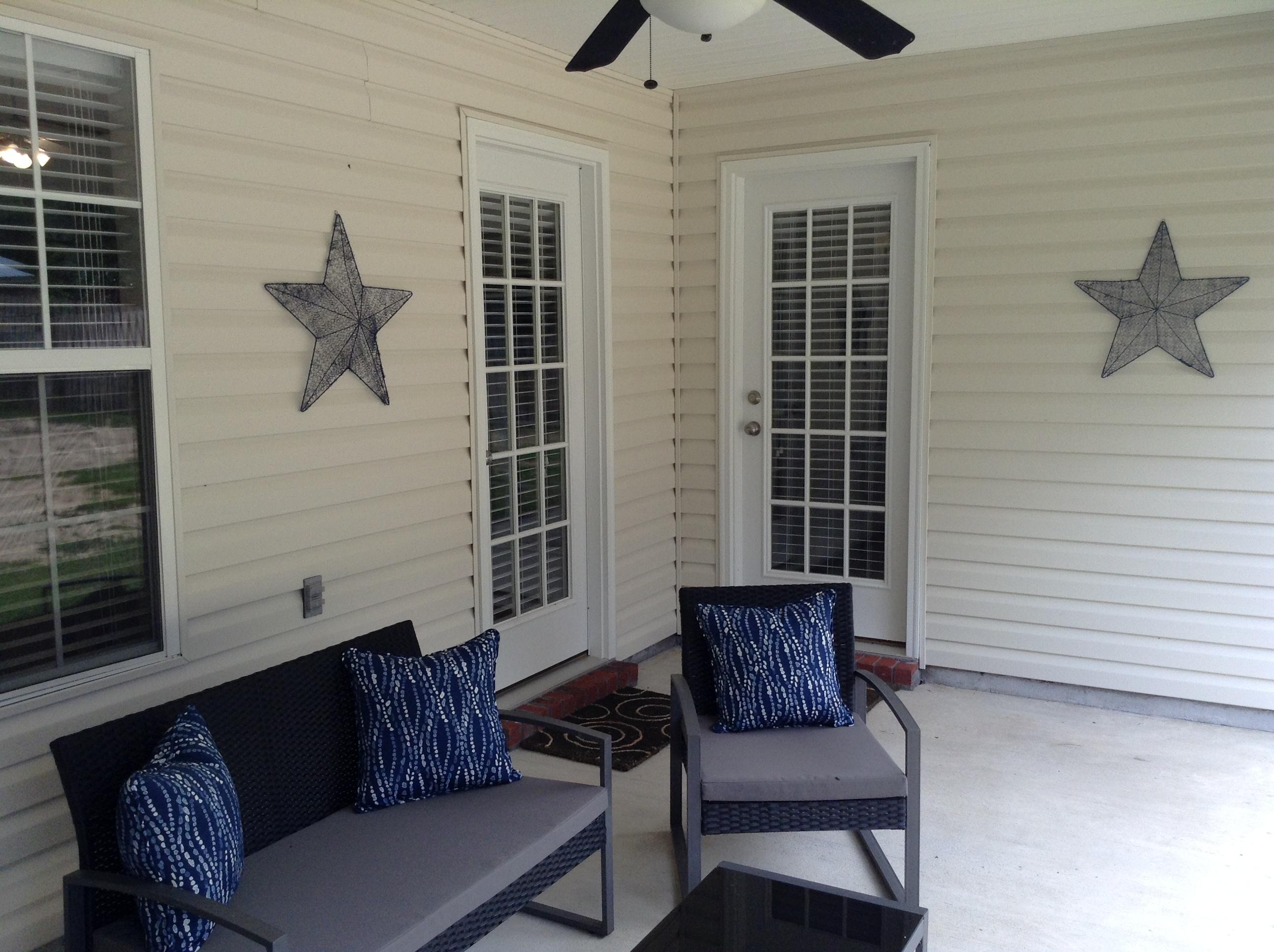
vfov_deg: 42.8
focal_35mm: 33
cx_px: 637
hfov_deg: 55.4
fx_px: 1213
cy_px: 476
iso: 50
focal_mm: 3.3
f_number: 2.4
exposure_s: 1/120
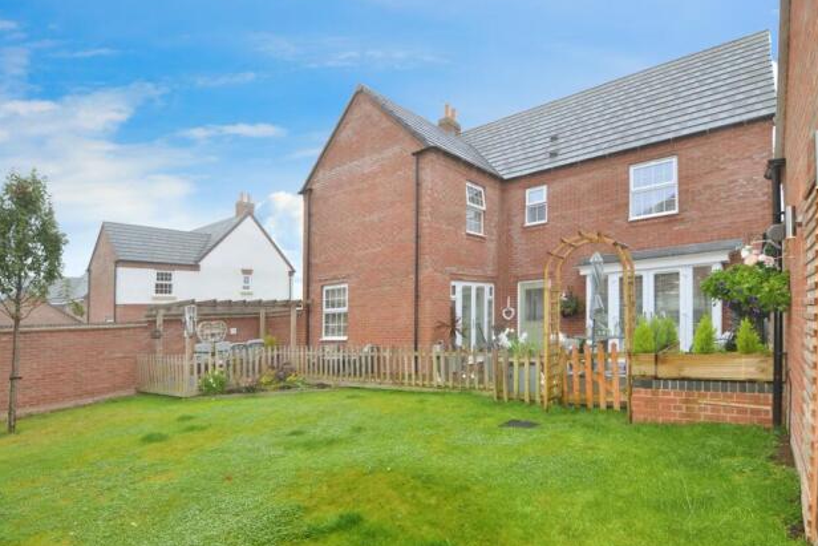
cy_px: 278
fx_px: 398
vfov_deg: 68.8
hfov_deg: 91.4
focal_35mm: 18
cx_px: 391
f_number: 4
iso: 220
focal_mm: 11
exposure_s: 1/125
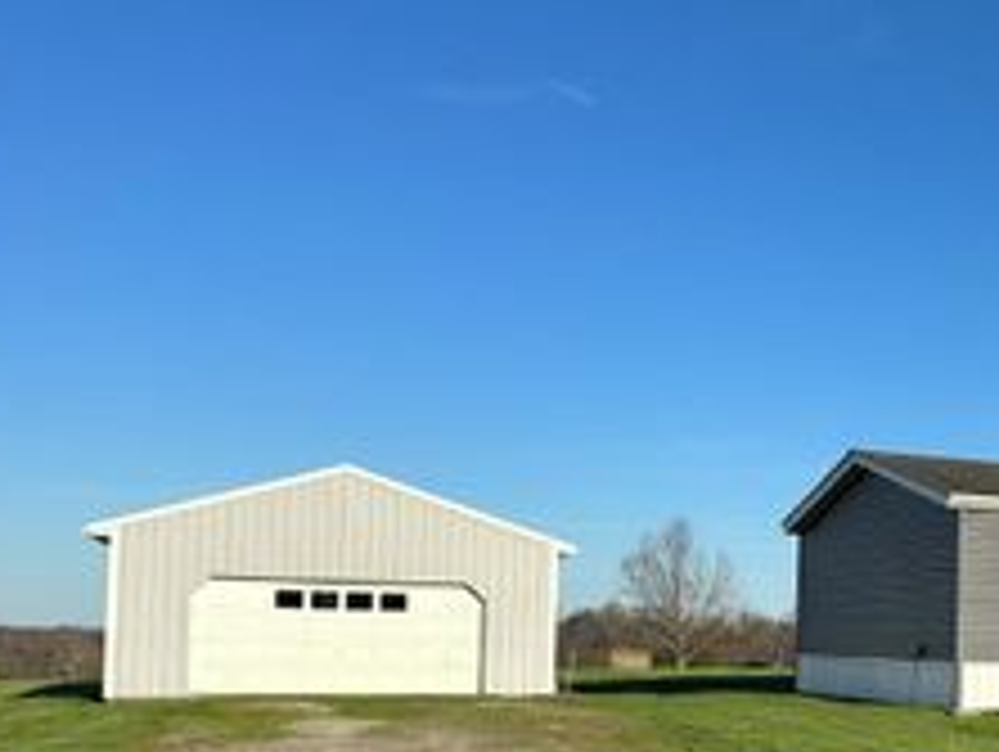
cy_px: 592
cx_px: 1062
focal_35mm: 54
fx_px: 1560
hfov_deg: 31.9
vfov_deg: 26.6
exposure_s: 1/4762
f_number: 1.78
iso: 80
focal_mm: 6.86
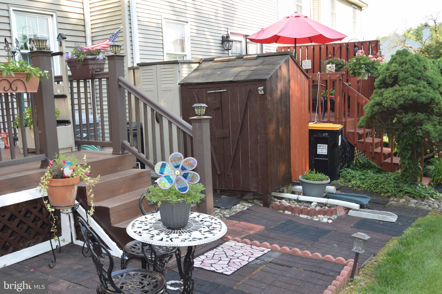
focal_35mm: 36
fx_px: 442
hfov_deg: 53.1
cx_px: 221
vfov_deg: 36.9
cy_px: 147
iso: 220
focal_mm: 24
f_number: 5.6
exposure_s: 1/125
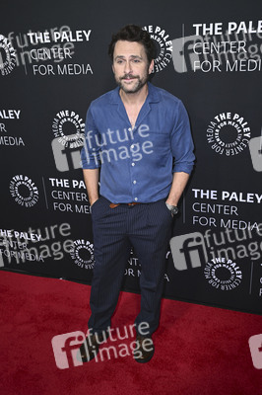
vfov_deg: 54.5
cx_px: 131
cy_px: 198
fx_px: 383
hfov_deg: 37.8
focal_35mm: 35
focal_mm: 35
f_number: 5.6
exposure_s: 1/200
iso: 1250
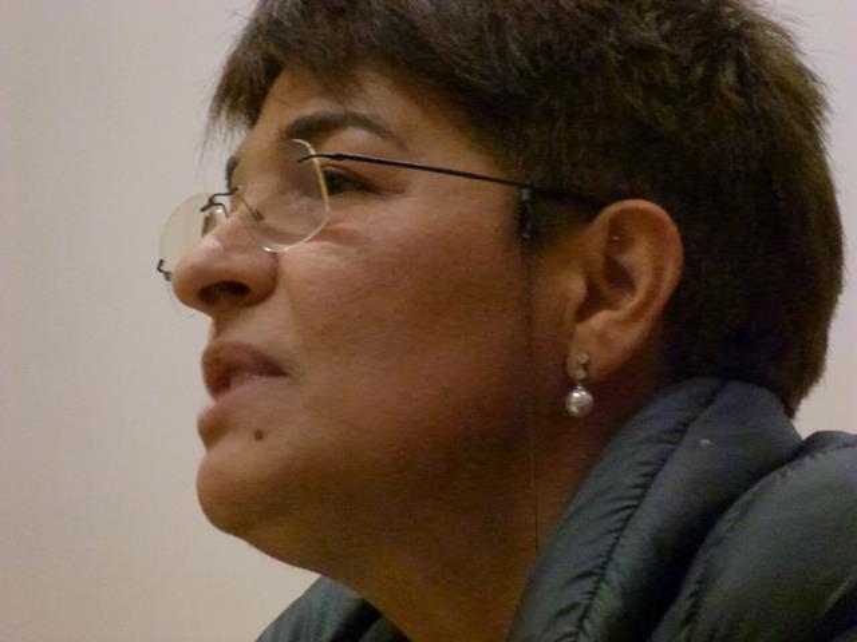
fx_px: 14731
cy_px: 321
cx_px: 428
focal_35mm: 595
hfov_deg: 3.3
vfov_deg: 2.5
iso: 1600
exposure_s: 1/30
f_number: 5.2
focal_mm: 107.1
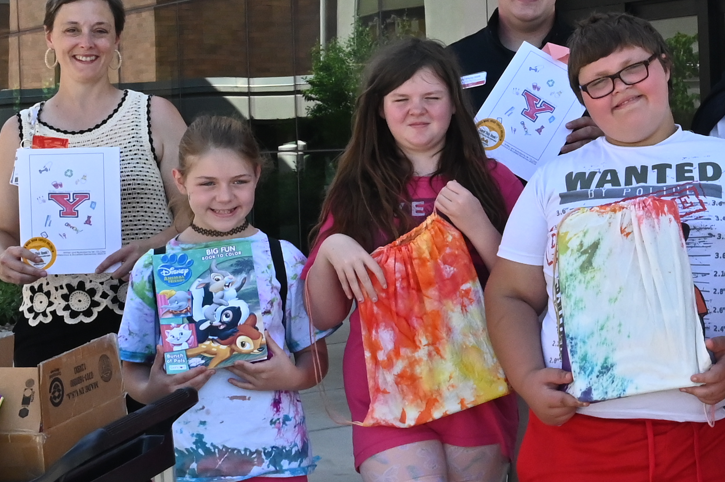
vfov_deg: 15.5
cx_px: 682
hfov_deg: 22.5
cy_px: 133
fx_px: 1771
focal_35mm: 88
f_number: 14
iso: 2000
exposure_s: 1/640
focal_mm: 24
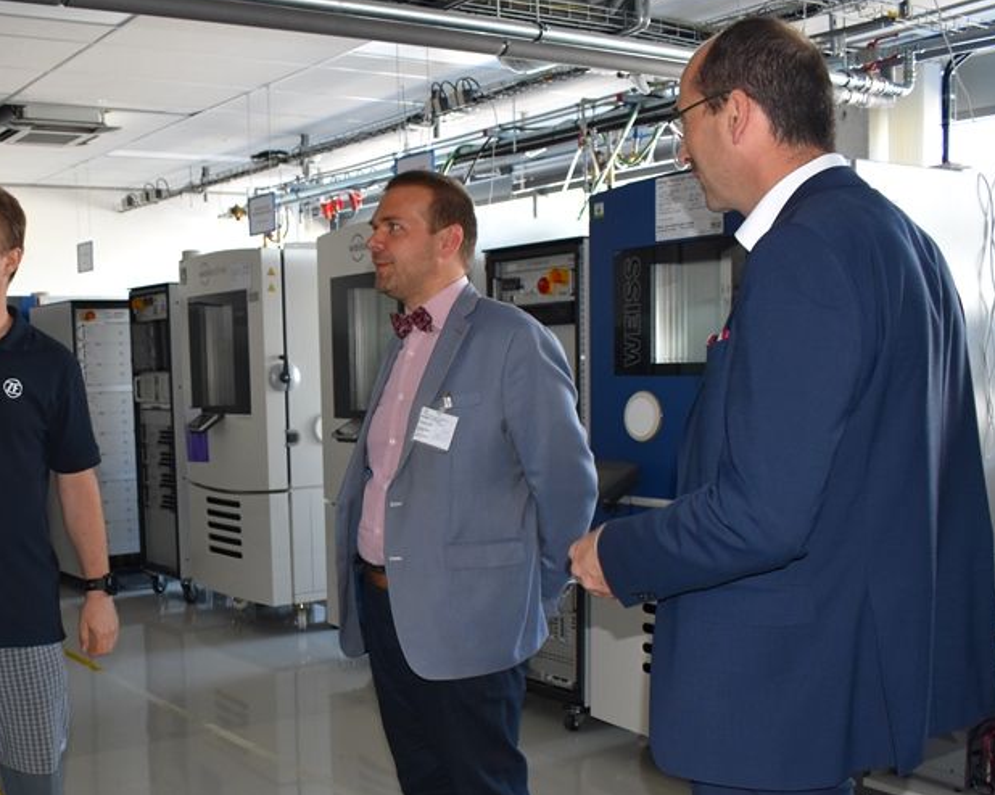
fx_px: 1236
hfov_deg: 42.9
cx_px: 295
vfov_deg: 35.3
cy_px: 529
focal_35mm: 42
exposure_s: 1/80
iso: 800
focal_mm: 18
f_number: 4.5
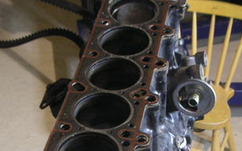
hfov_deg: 24.9
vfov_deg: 15.4
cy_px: 150
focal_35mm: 83
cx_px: 125
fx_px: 547
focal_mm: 6
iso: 100
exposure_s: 1/4
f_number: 2.8
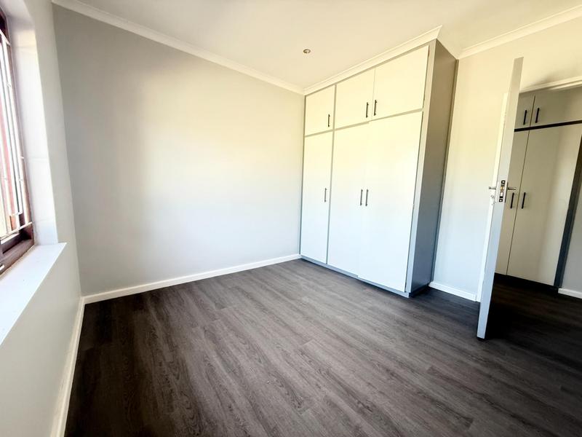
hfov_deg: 102.1
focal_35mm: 14
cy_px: 218
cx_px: 291
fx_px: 235
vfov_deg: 85.7
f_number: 2.2
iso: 320
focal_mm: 2.22
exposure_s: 1/84
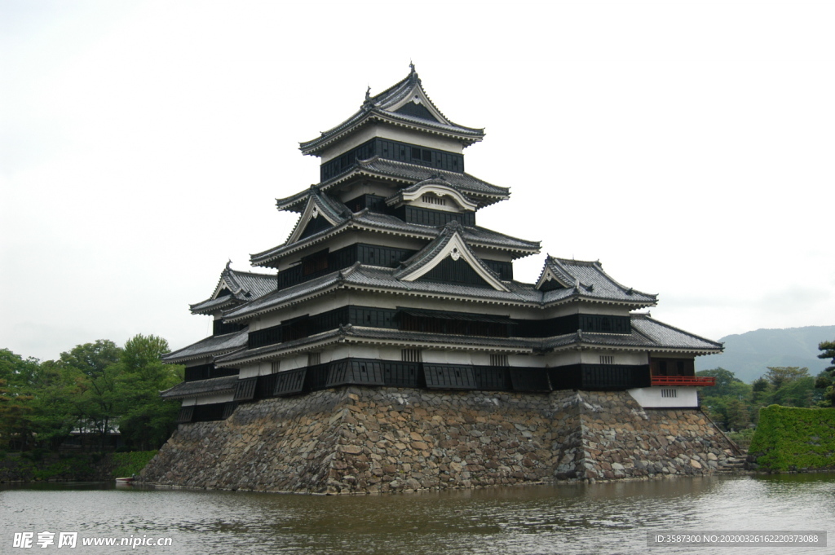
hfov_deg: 53.2
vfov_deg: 36.8
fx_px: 834
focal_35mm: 36
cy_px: 278
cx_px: 418
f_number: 4
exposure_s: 1/250
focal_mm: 24
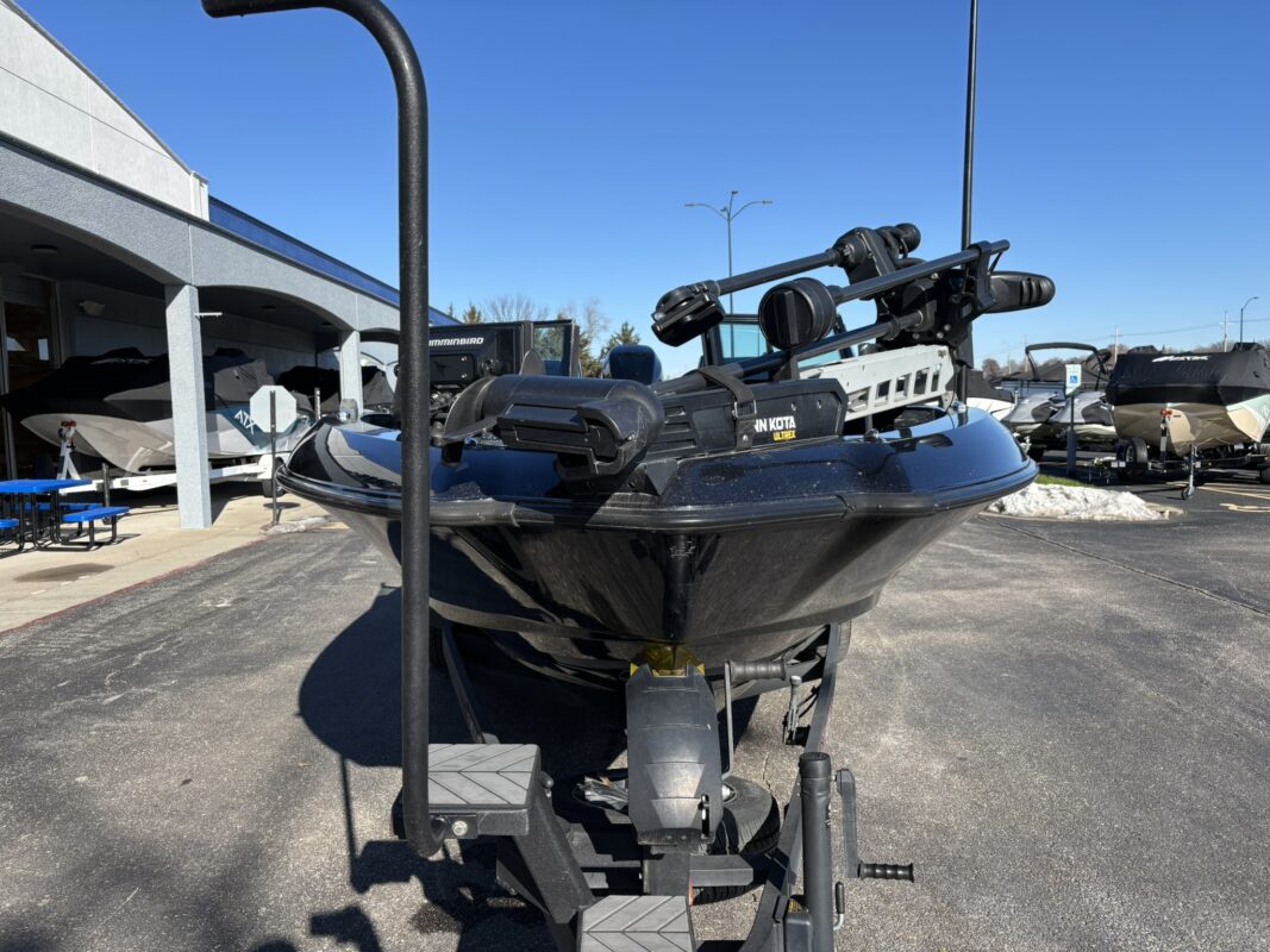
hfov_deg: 67.3
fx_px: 954
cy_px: 476
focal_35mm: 26
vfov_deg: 53.1
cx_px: 635
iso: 50
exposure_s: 1/2778
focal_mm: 5.96
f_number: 1.6
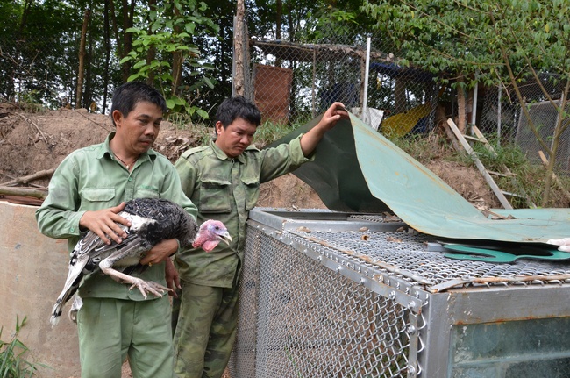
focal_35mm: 27
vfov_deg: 47.8
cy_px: 189
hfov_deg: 67.5
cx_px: 285
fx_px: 427
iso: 1600
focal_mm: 18
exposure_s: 1/400
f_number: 10
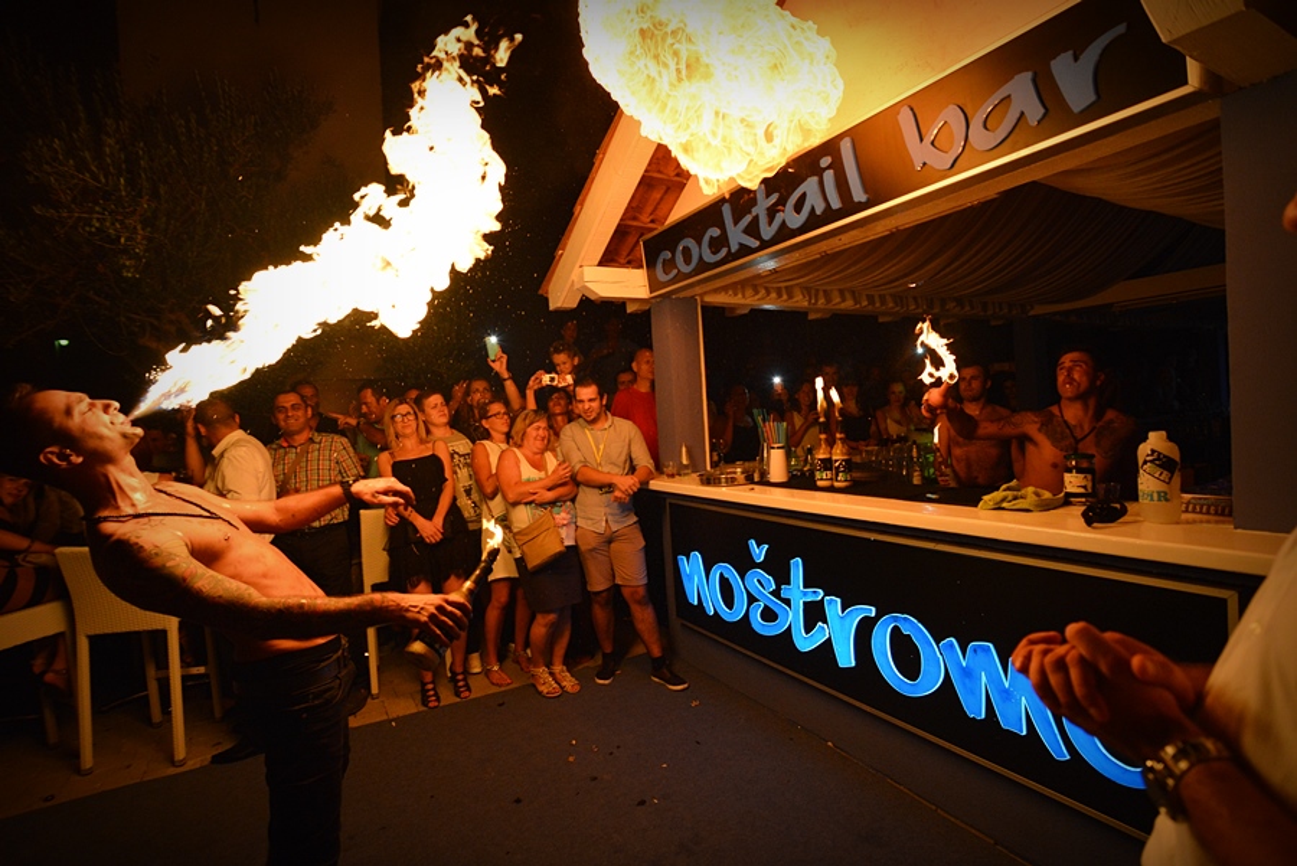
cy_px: 433
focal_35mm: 17
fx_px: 613
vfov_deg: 70.5
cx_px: 648
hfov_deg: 93.2
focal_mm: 17
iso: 2500
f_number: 5.6
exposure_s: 1/500
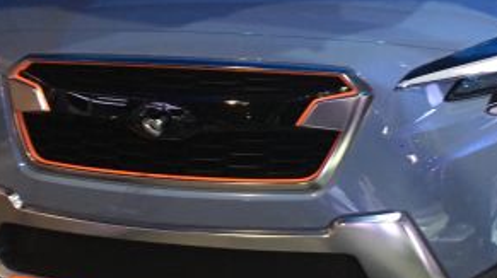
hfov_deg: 24.5
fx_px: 1145
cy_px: 68
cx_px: 236
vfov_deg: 13.8
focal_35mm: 87
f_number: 2.2
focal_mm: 4.15
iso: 160
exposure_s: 1/33
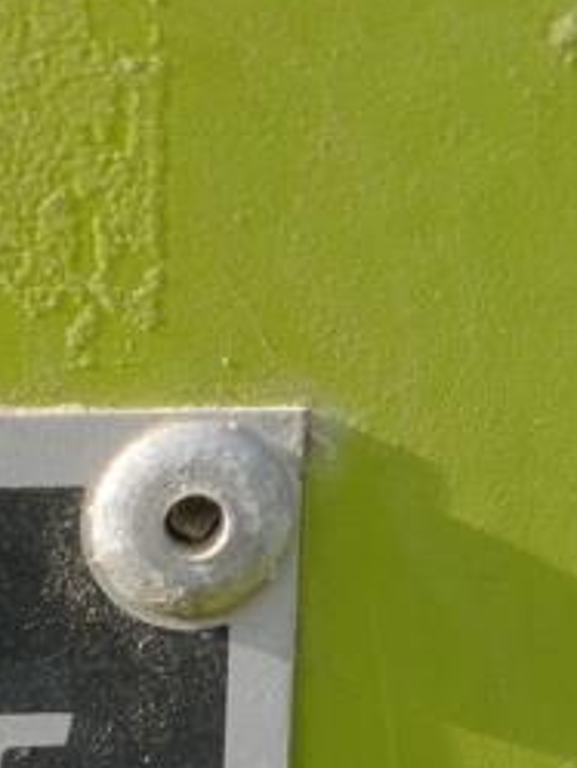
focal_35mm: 230
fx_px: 5107
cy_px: 1098
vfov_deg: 8.4
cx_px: -429
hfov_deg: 6.3
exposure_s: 1/160
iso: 160
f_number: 6.3
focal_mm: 28
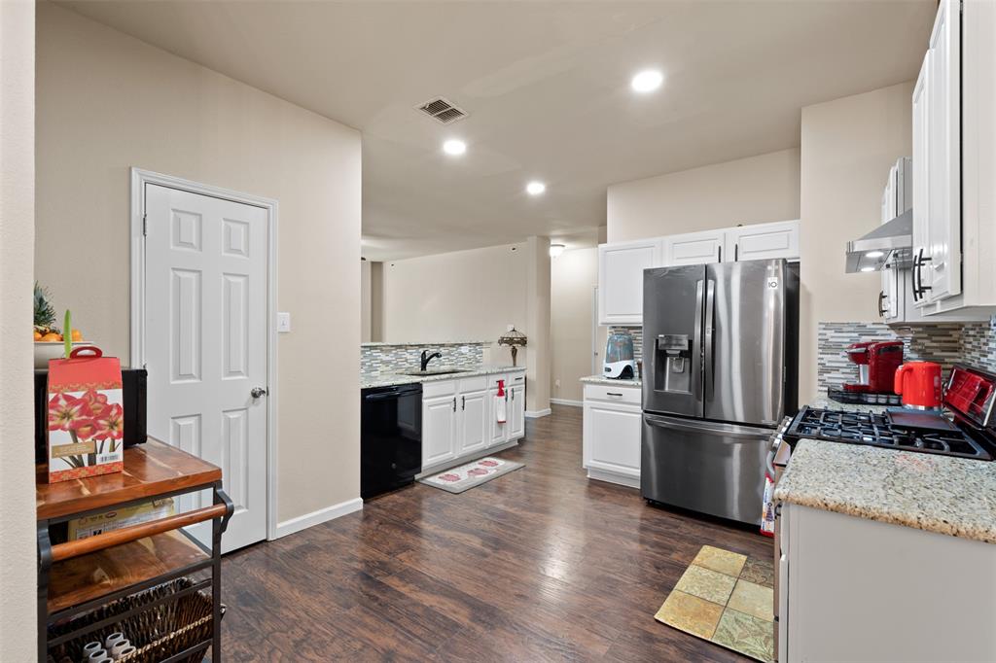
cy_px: 332
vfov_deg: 73.7
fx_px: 442
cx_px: 498
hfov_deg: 96.8
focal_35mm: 16
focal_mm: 16
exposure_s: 1
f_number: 9
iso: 160
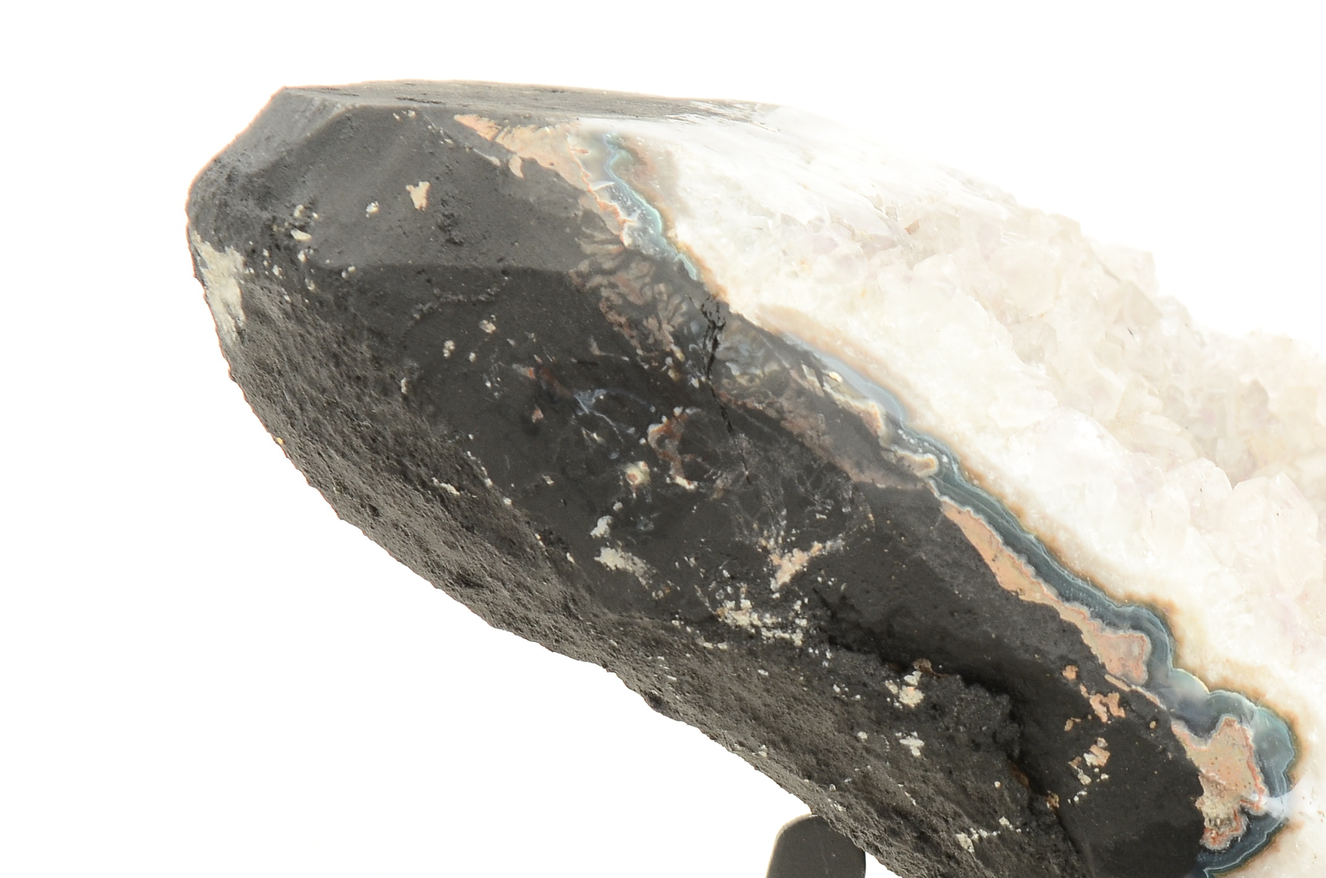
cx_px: 1117
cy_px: 746
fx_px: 4962
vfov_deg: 10.1
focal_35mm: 135
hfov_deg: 15.1
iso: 320
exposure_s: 1/80
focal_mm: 52
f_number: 10
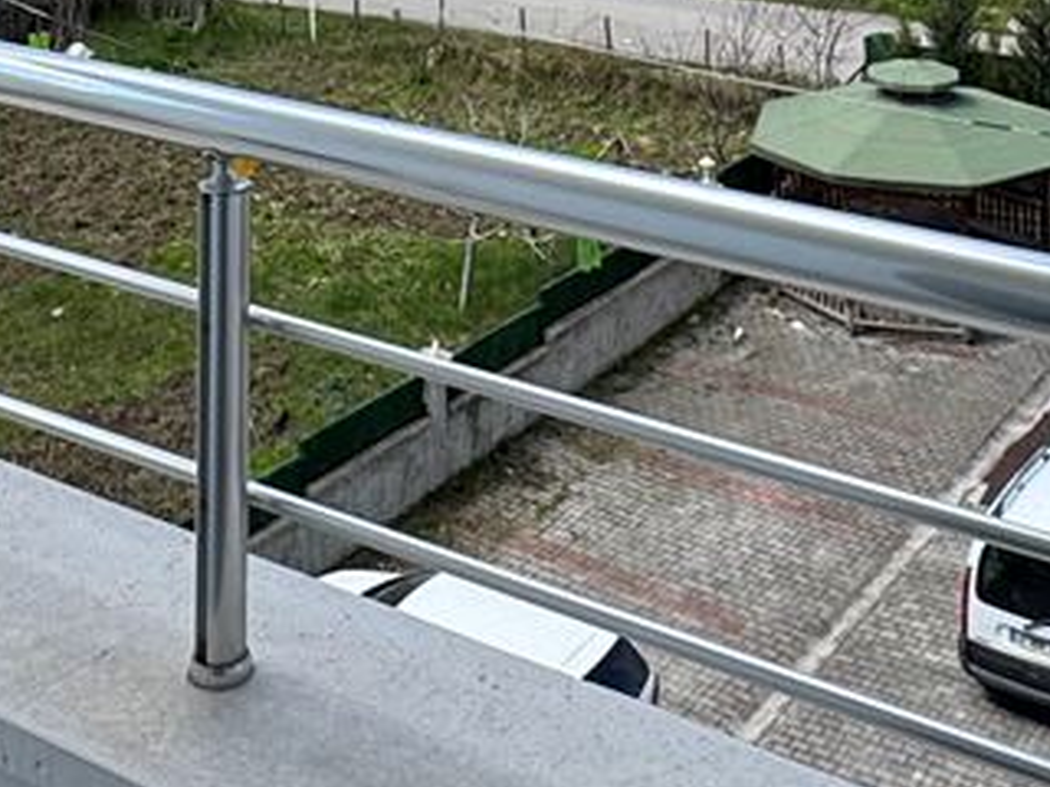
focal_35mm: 63
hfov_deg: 30.7
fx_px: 1911
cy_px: -403
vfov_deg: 20.0
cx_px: 535
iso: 50
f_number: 2.2
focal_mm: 2.22
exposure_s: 1/749
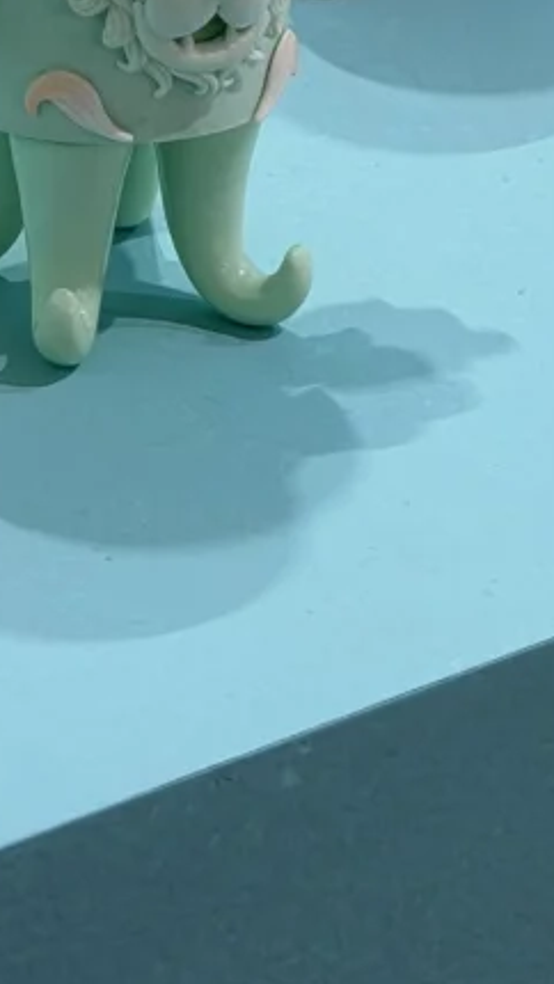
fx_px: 4568
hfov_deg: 6.9
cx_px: 30
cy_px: -645
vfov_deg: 11.6
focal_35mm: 175
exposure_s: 1/179
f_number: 1.78
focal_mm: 6.76
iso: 50
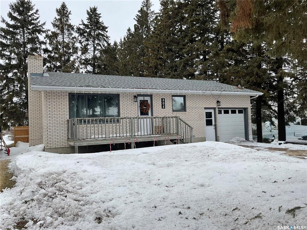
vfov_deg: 48.2
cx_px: 154
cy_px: 115
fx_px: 257
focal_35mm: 29
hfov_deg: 61.7
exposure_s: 1/1786
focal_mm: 3
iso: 16
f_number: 1.8
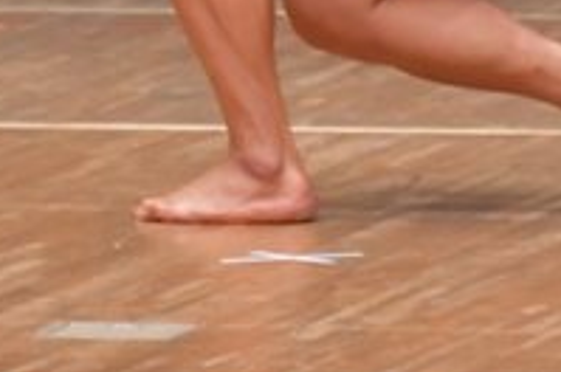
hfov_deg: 1.7
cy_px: -347
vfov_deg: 1.1
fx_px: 19121
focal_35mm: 1229
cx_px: 396
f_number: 5.6
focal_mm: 210
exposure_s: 1/400
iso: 6400
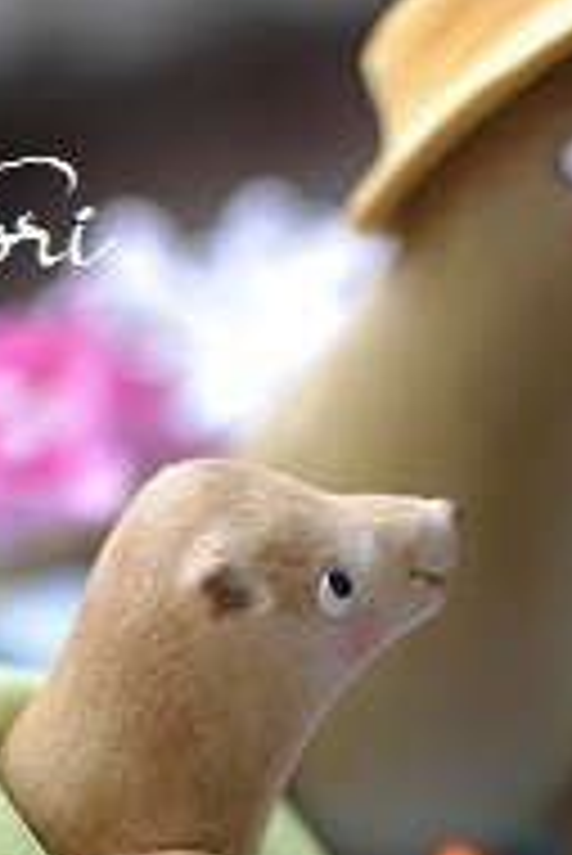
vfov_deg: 14.4
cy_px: 909
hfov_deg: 9.8
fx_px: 3314
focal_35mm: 139
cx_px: 124
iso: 100
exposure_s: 1/25
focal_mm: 35
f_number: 2.5
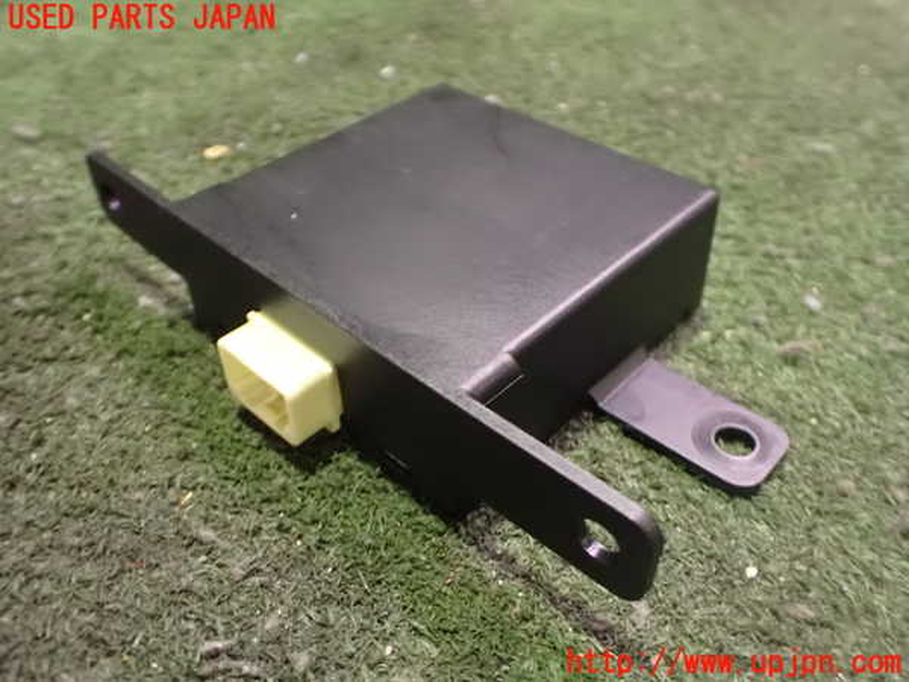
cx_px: 454
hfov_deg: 60.0
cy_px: 341
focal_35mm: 30
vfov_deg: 46.8
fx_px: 788
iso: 1600
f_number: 2.3
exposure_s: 1/30
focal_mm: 5.4
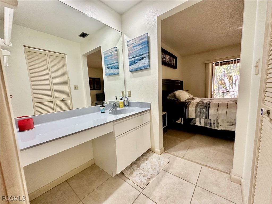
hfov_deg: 102.1
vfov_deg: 85.7
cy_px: 102
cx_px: 136
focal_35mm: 14
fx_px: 110
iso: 250
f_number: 2.2
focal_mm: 2.22
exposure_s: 1/120
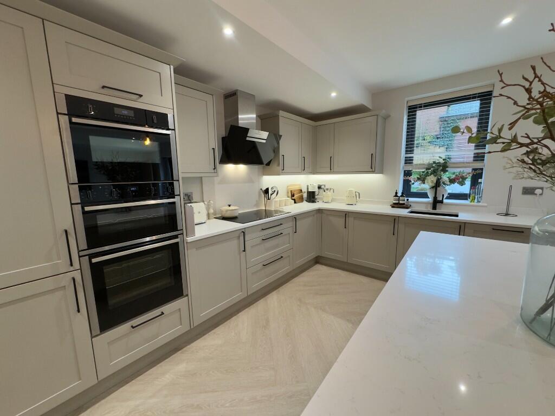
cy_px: 208
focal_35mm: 14
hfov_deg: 102.1
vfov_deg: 85.7
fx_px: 224
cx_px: 278
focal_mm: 2.22
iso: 250
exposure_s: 1/100
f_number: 2.2
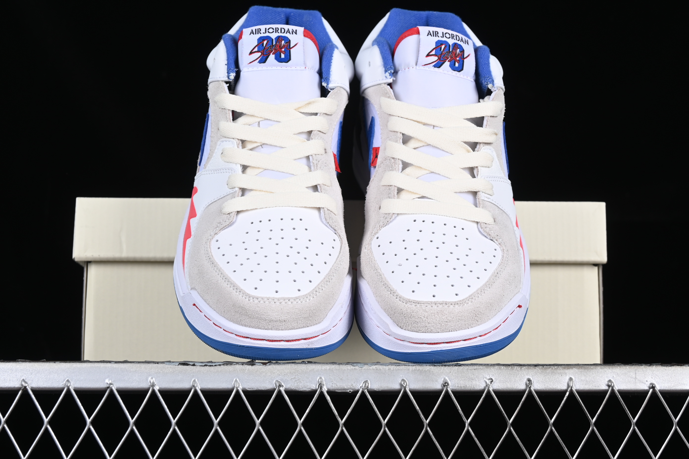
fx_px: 1435
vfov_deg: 18.2
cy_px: 230
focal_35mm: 75
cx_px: 344
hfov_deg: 27.0
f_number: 8
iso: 160
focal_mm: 50
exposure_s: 1/80
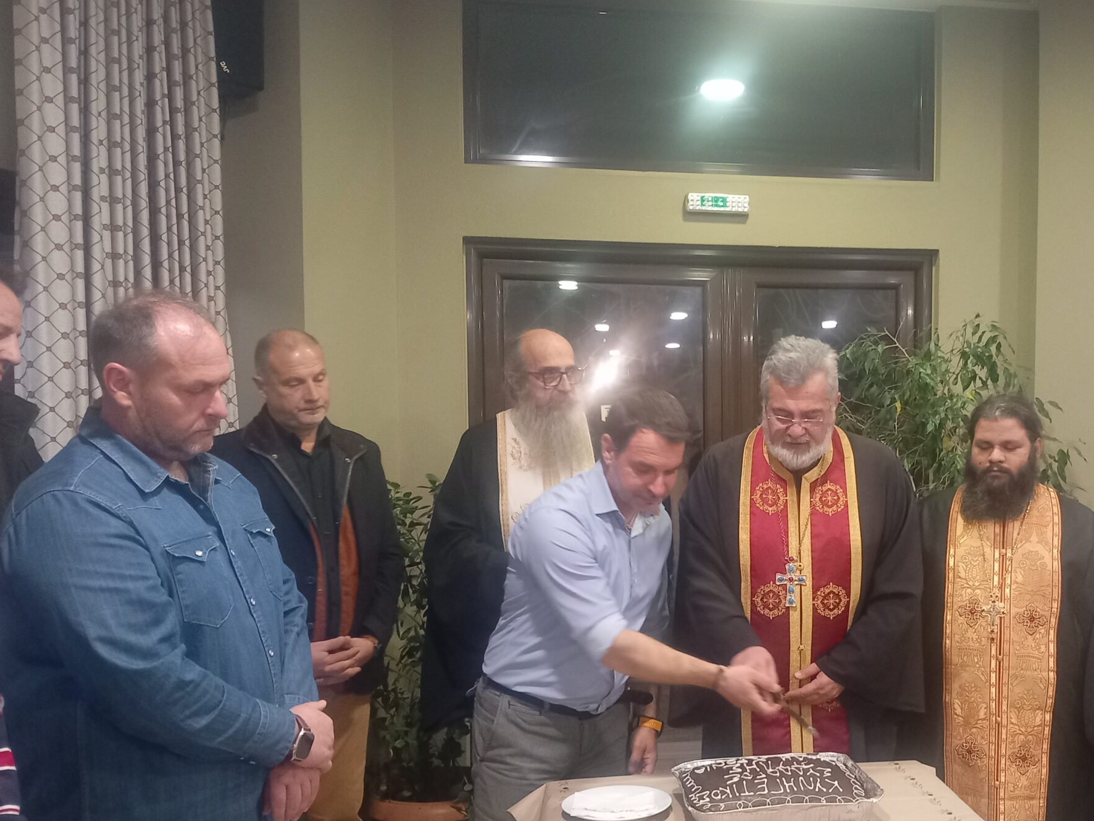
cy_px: 490
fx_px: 1233
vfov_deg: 36.7
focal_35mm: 39
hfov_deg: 46.9
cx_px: 752
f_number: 1.8
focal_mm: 4
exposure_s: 1/25
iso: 400
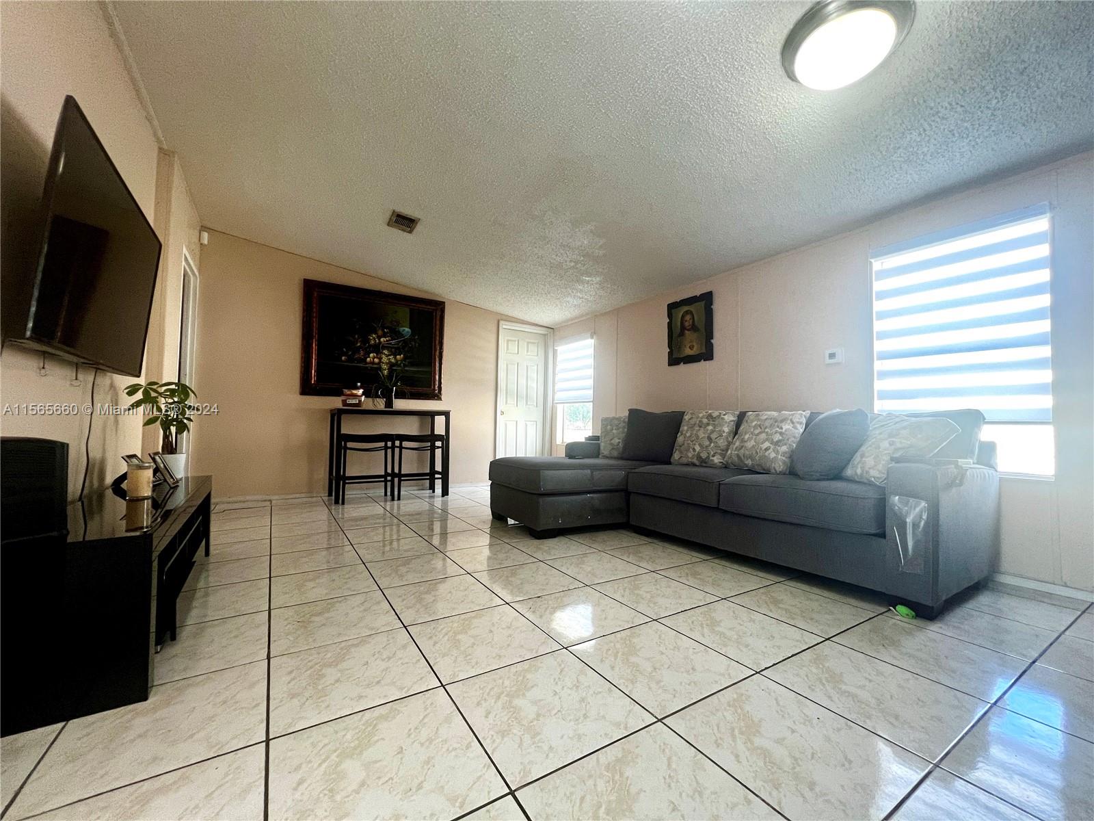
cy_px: 410
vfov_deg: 89.9
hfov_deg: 106.2
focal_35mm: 13
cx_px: 547
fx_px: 411
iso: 125
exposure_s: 1/120
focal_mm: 1.57
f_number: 1.8
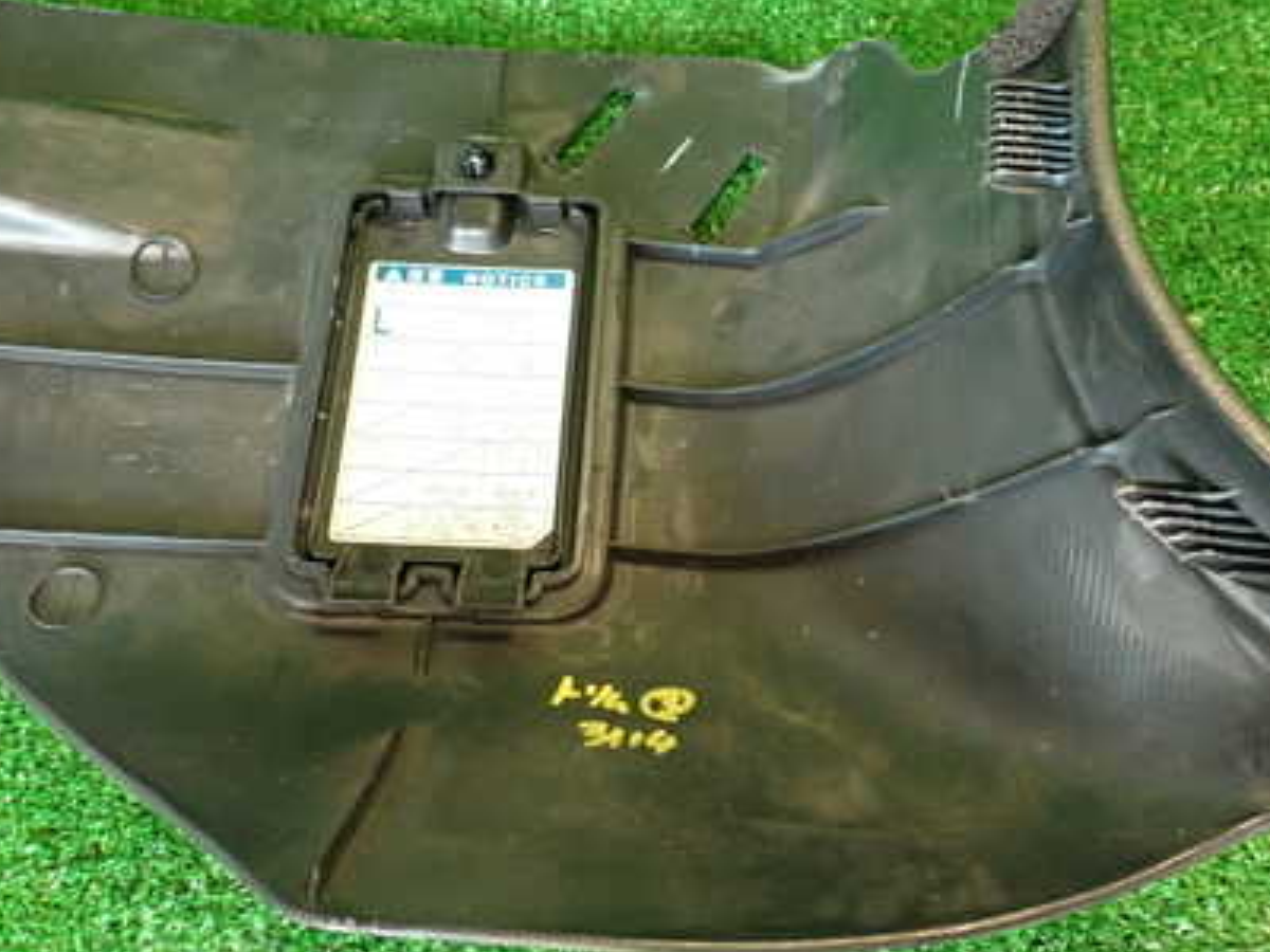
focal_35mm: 48
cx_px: 698
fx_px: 1761
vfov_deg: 30.2
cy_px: 400
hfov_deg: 39.6
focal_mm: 5.79
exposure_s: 1/30
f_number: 2.4
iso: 320
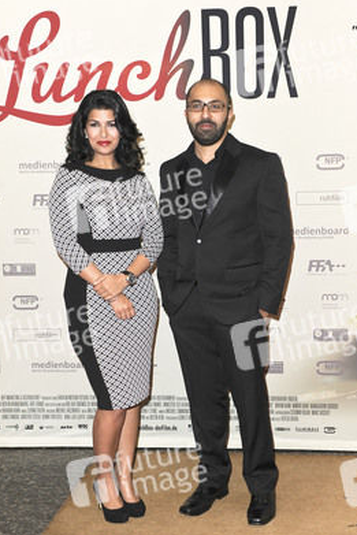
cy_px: 270
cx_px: 177
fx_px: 639
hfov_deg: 31.2
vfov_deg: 45.4
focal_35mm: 43
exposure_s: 1/160
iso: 1000
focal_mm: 42
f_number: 5
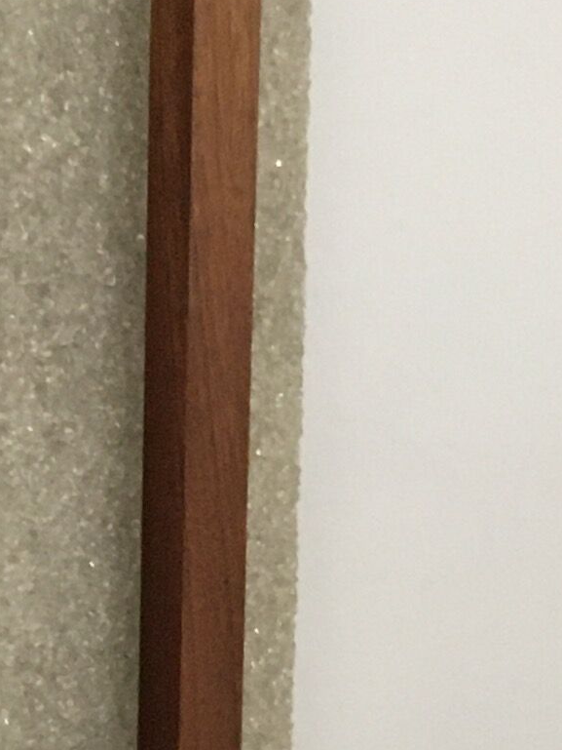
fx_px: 3289
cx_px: 220
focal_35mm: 152
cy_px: 813
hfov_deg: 9.8
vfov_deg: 12.8
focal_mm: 4.15
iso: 200
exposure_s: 1/24
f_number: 2.2
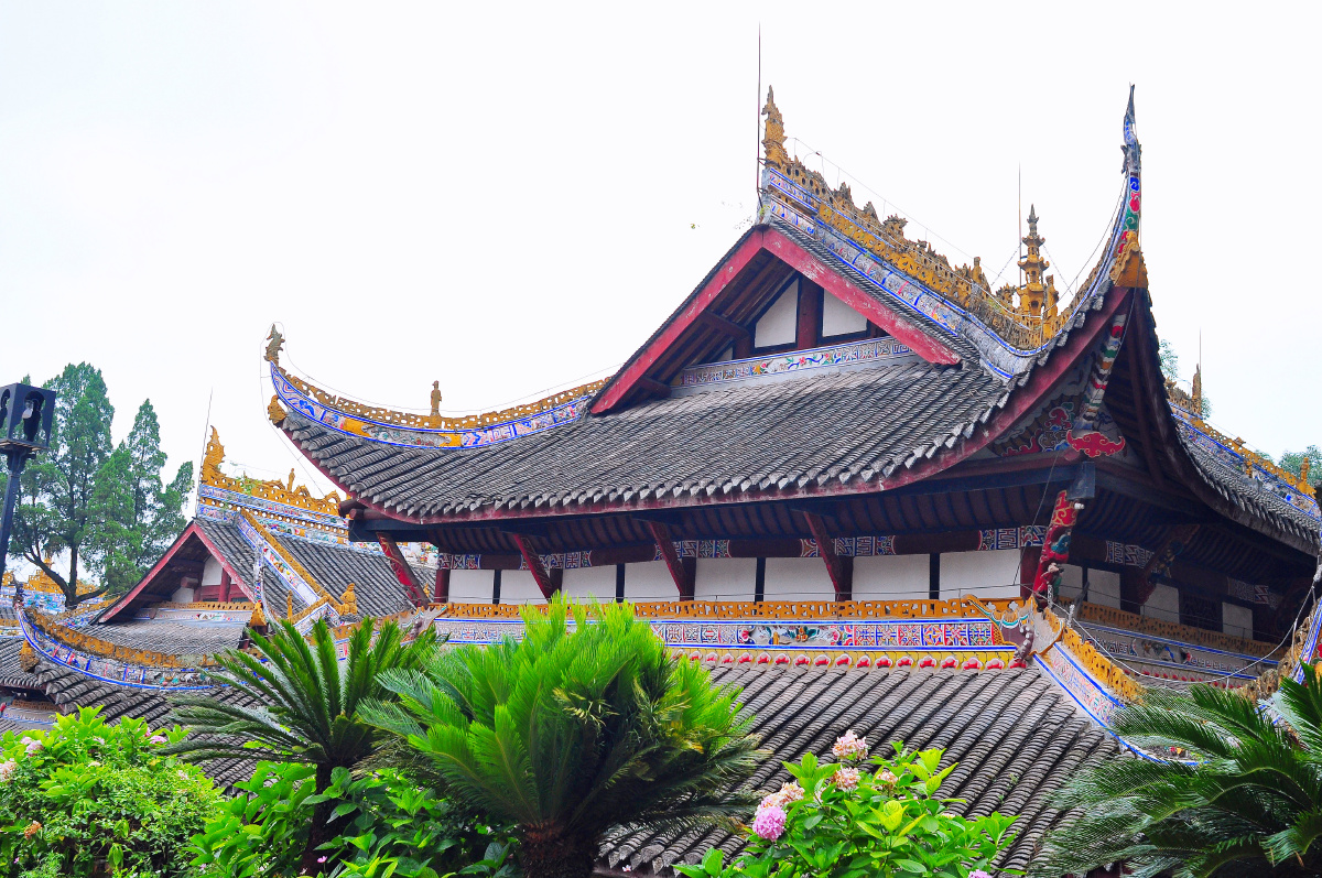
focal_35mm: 36
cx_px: 661
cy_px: 439
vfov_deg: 36.8
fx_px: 1320
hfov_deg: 53.2
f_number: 5
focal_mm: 24
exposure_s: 1/400
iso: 320
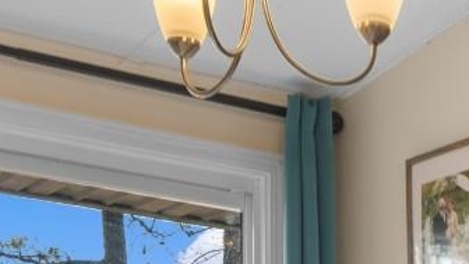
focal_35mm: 91
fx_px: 1132
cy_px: 443
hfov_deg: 22.7
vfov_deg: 12.4
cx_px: 448
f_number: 4.8
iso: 100
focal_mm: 12
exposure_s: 1/80
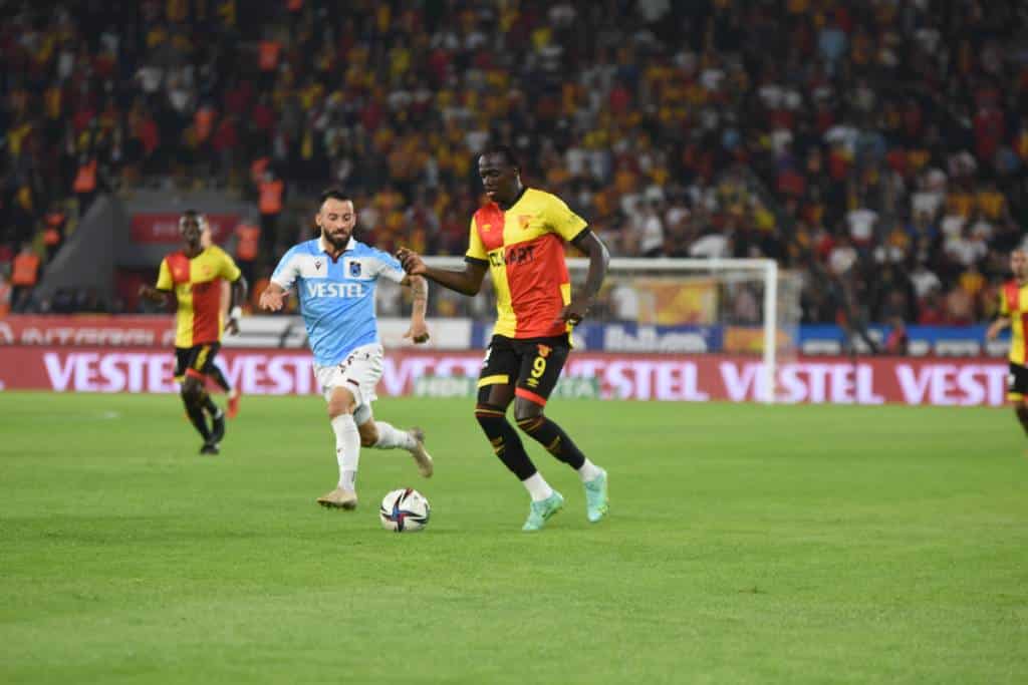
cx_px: 514
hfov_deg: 9.1
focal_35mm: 225
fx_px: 6425
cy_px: 342
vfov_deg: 6.1
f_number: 2.8
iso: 800
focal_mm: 150
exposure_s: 1/800
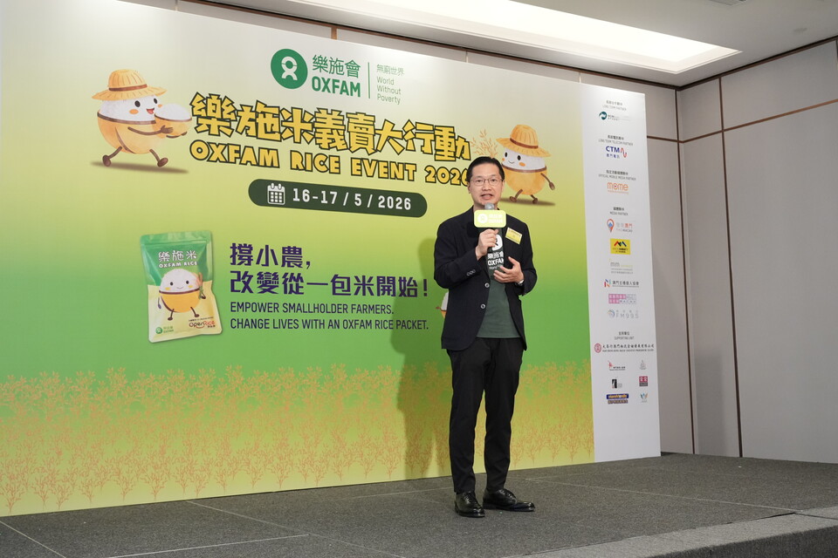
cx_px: 419
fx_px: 978
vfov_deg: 31.9
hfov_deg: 46.4
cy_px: 279
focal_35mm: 42
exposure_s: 1/160
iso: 3200
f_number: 2.8
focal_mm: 28
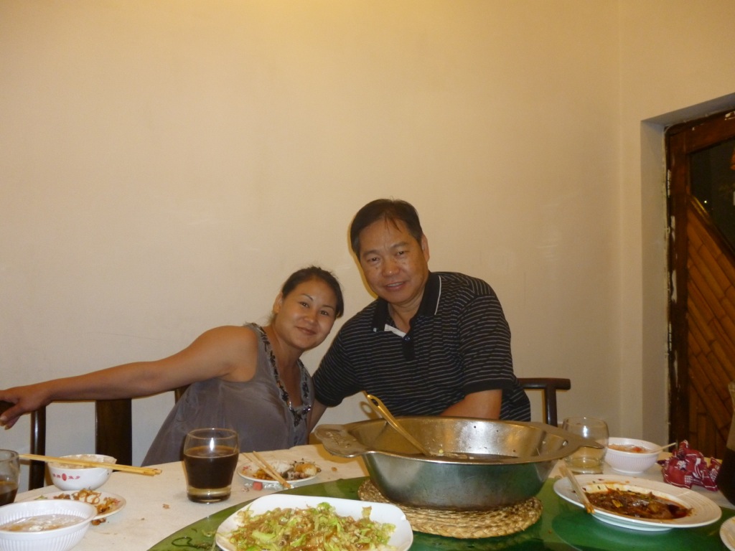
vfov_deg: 49.7
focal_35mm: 28
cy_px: 276
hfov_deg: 63.4
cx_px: 368
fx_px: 595
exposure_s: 1/60
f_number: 3.1
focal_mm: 5
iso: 250
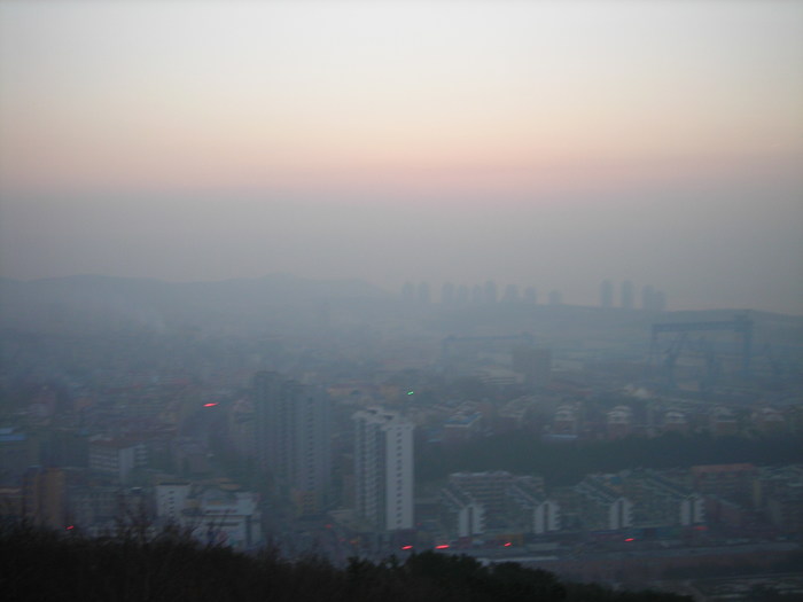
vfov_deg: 30.9
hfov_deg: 40.4
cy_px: 301
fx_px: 1090
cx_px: 402
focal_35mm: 47
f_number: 3.4
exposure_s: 1/30
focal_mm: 7.8
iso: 63
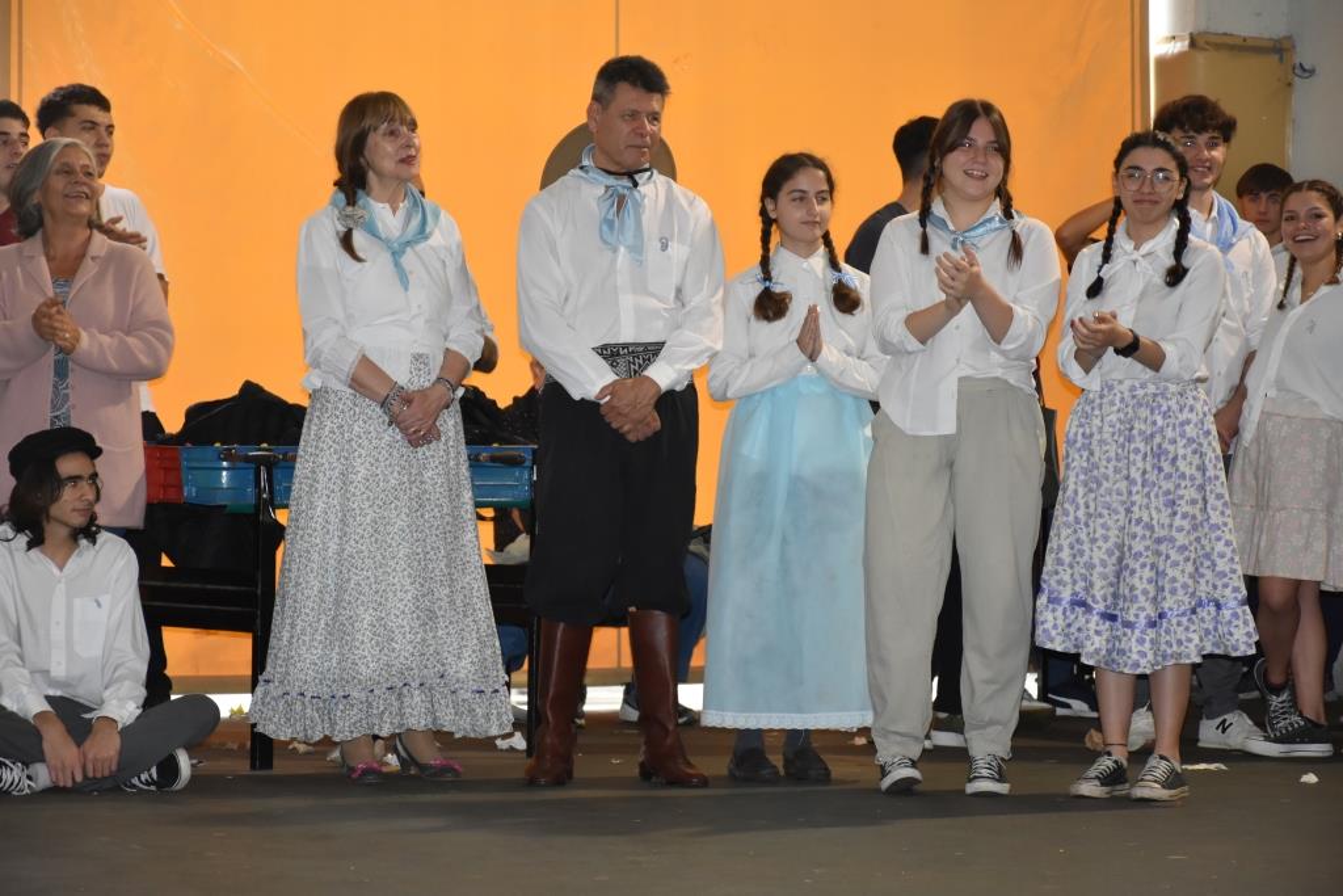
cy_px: 448
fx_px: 4477
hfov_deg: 17.1
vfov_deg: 11.4
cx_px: 672
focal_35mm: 120
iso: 1600
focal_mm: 80
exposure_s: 1/60
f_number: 5.6
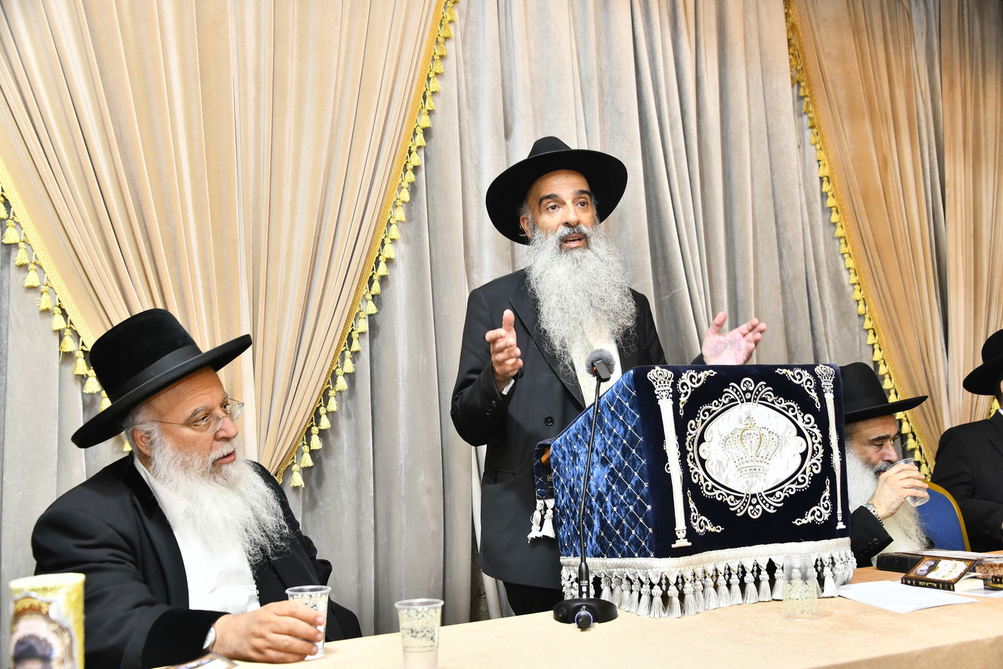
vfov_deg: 33.4
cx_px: 502
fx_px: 1114
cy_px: 334
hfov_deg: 48.5
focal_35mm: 40
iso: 800
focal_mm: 40
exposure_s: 1/125
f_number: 5.6
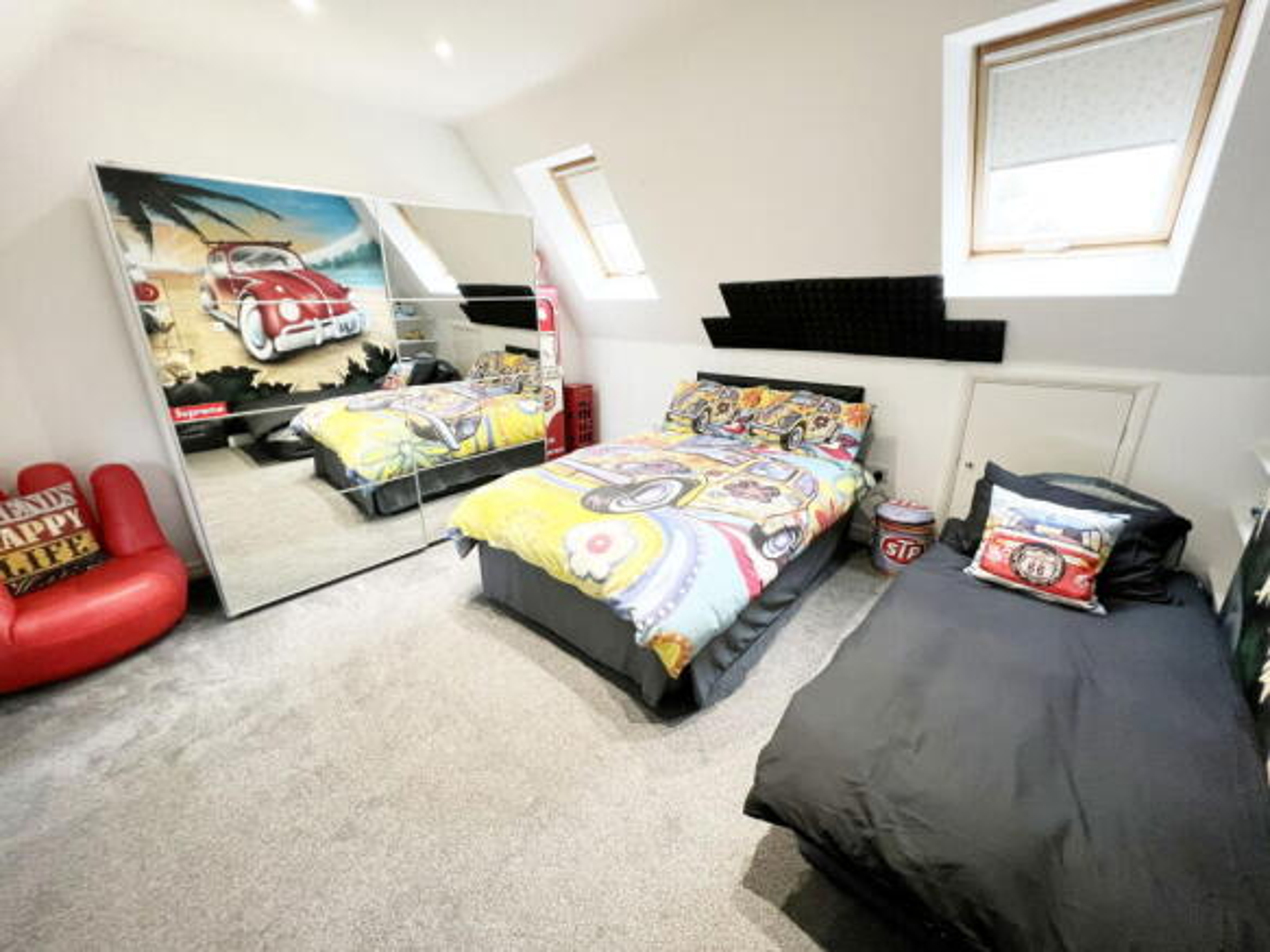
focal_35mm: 13
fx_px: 477
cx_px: 635
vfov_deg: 89.9
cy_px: 476
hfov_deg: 106.2
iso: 160
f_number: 1.8
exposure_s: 1/50
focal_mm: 1.57
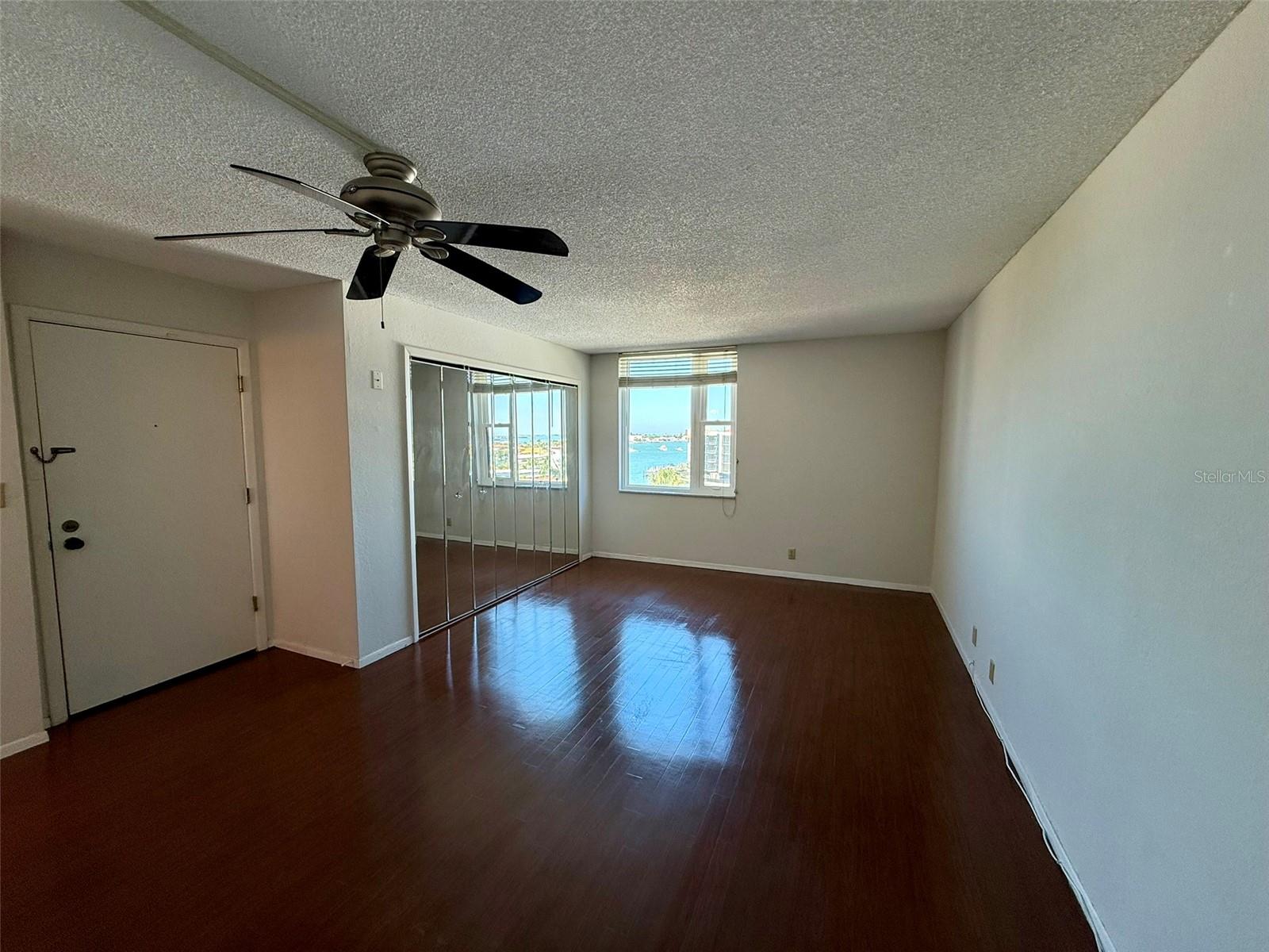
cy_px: 476
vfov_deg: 85.7
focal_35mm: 14
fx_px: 513
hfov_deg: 102.1
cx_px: 634
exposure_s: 1/120
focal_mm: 2.22
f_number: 2.2
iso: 100
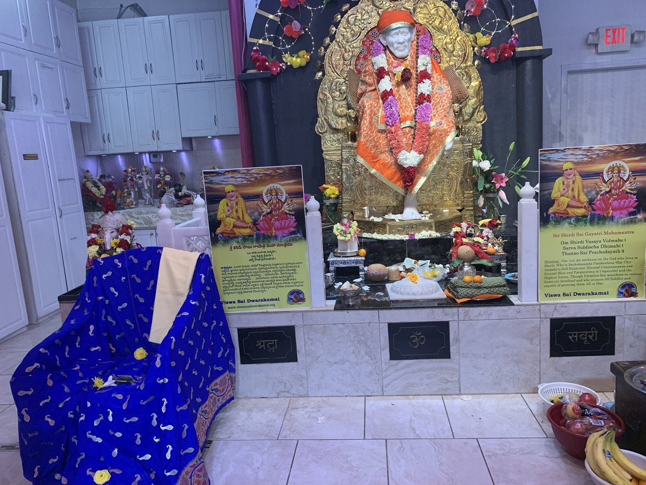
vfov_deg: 53.1
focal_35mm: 26
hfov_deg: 67.3
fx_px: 485
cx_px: 323
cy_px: 242
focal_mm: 4.25
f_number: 1.8
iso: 125
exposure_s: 1/60
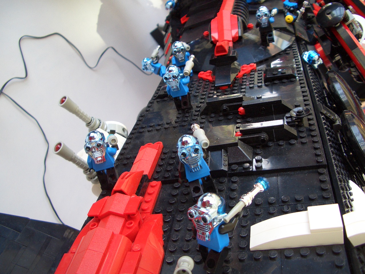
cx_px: 182
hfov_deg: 52.6
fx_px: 369
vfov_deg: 40.7
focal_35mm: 35
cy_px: 137
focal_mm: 5.8
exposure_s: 1/60
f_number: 2.6
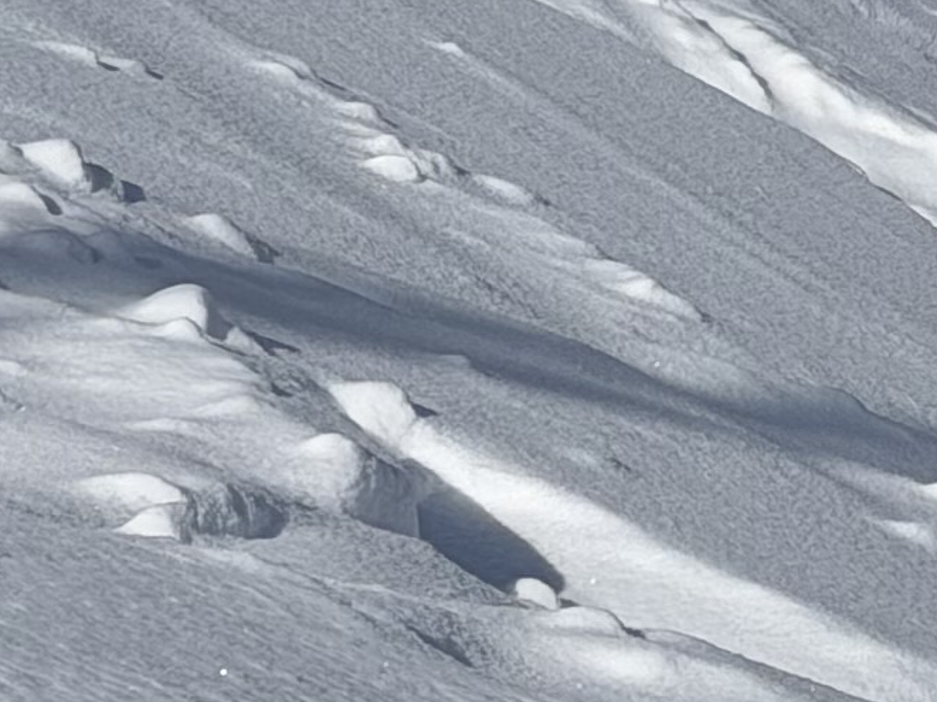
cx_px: 1342
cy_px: -427
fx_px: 7927
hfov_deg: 6.7
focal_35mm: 293
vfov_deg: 5.0
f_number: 1.78
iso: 80
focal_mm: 6.76
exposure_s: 1/20408
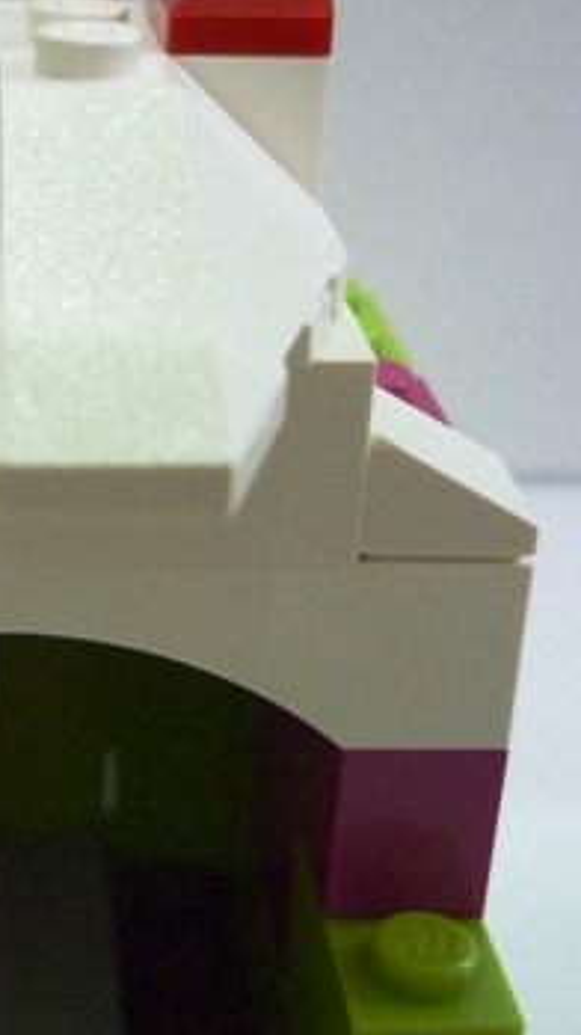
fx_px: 1810
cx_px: -33
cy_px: 563
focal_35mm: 66
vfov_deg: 31.9
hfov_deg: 17.7
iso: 400
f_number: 2.8
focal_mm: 5.5
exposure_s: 1/15
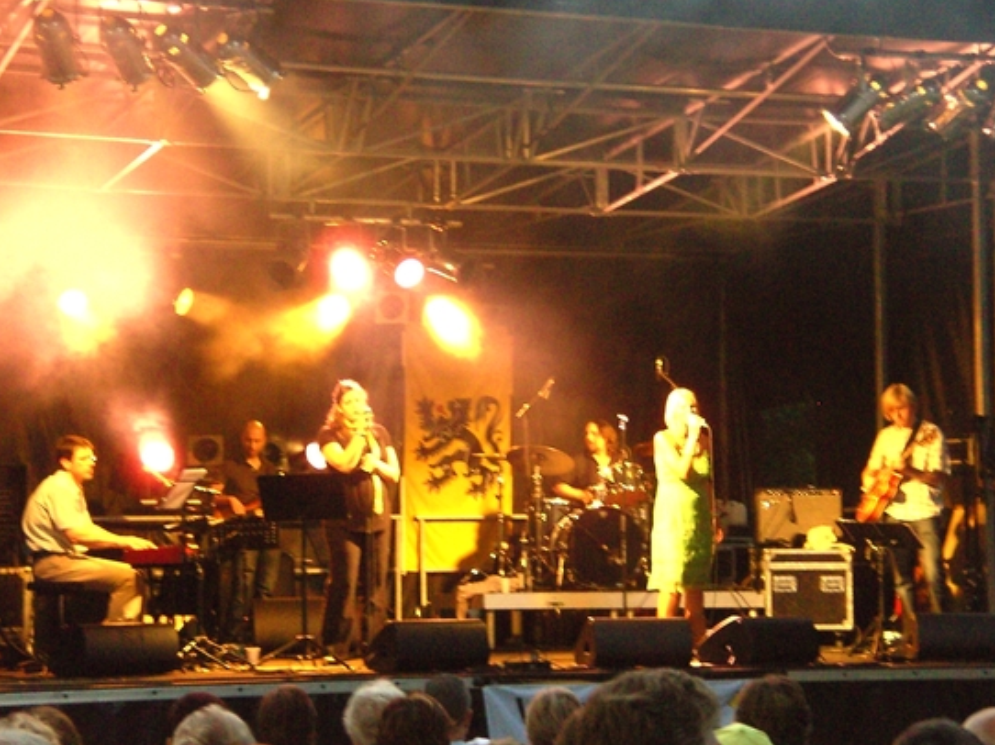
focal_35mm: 124
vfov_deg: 11.9
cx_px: 479
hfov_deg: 15.9
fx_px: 3563
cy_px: 360
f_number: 4
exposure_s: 1/19
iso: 640
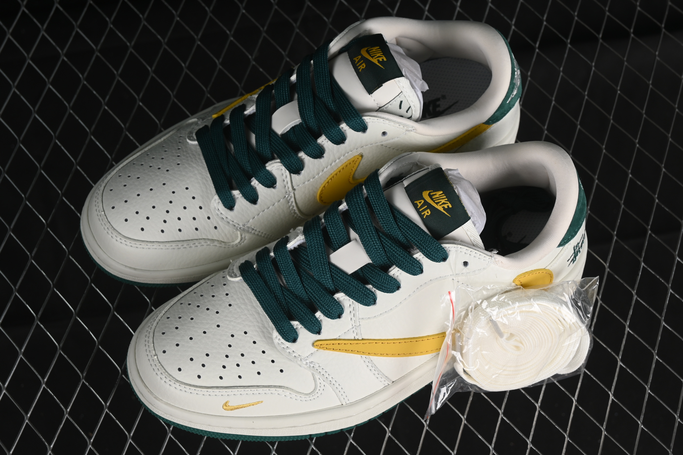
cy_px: 228
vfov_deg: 18.2
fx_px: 1423
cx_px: 342
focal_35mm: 75
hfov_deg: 27.0
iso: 160
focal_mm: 50
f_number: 8
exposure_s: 1/60
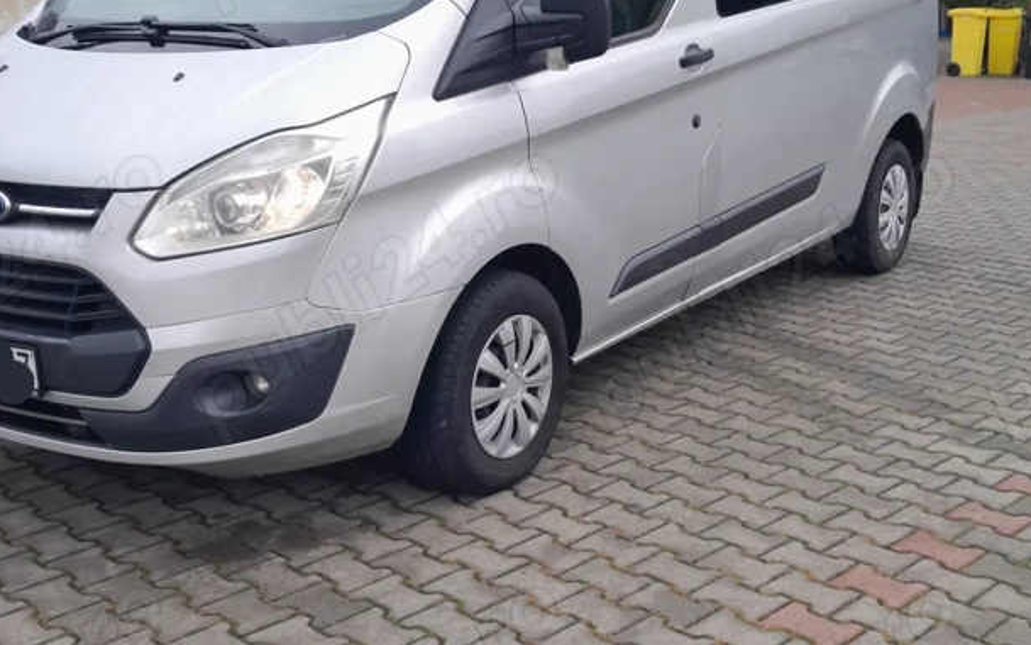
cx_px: 572
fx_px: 1321
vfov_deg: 27.4
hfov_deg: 42.6
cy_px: 320
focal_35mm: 47
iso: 40
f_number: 1.8
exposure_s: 1/100
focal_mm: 4
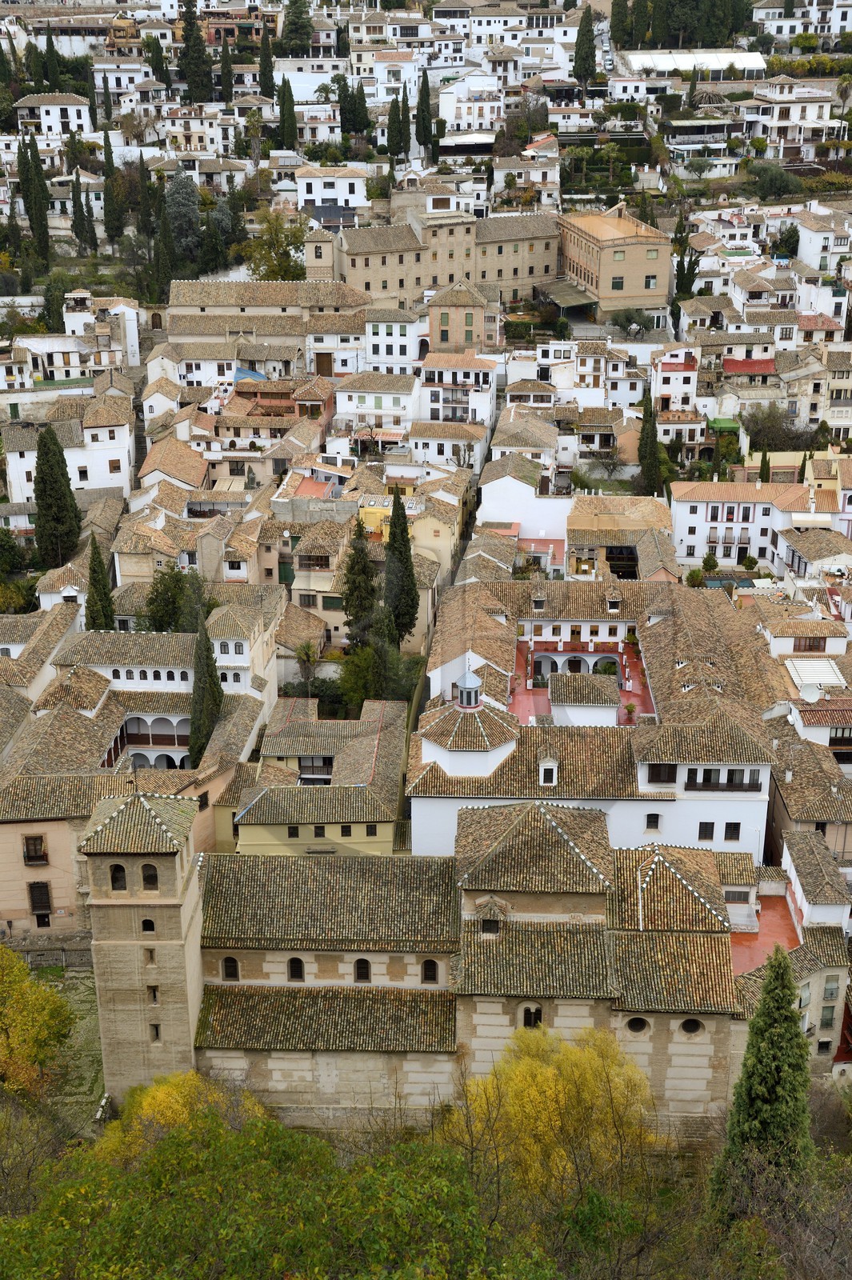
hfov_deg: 30.5
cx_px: 426
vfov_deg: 44.5
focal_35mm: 44
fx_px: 1564
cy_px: 640
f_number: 6.3
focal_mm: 44
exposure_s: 1/100
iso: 400
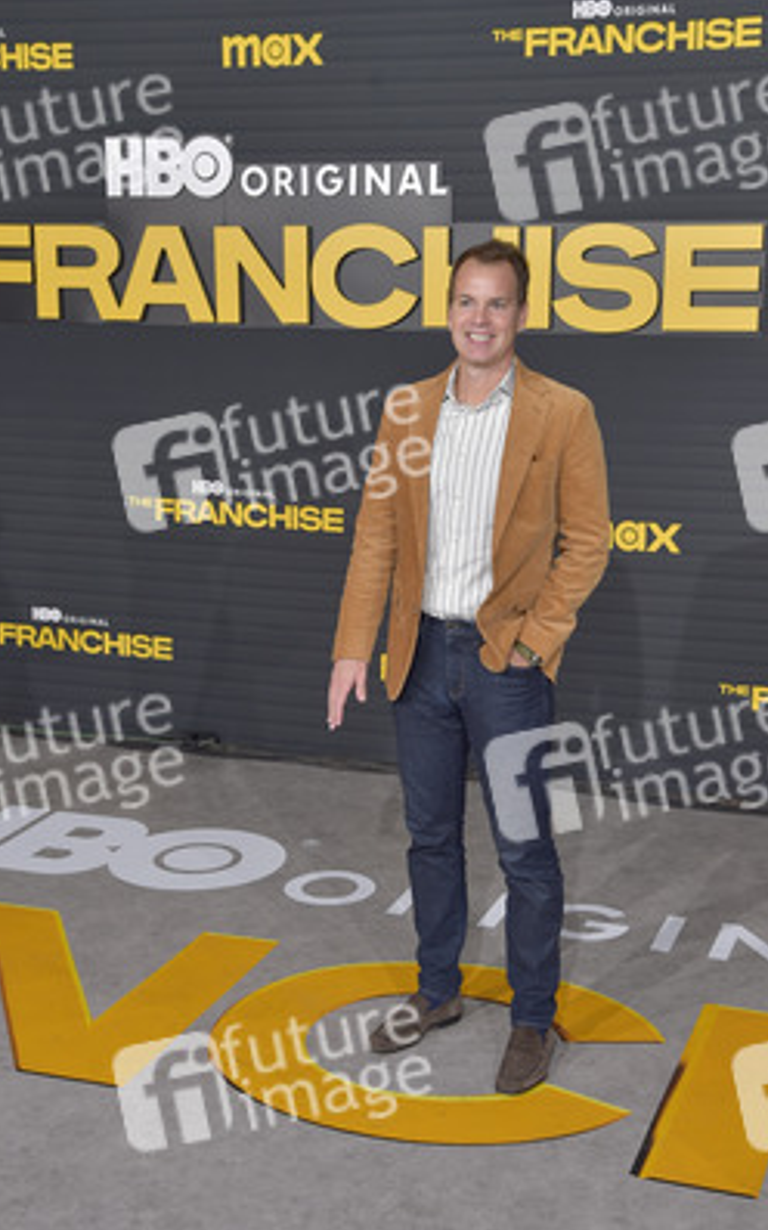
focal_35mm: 39
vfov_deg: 50.4
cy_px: 613
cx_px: 364
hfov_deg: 32.8
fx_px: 1307
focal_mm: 38
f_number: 6.3
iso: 320
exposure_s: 1/250
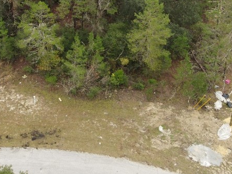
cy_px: -15
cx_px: 92
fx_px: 369
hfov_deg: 34.8
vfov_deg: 24.8
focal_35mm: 55
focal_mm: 4.5
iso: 100
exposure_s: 1/60
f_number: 2.8
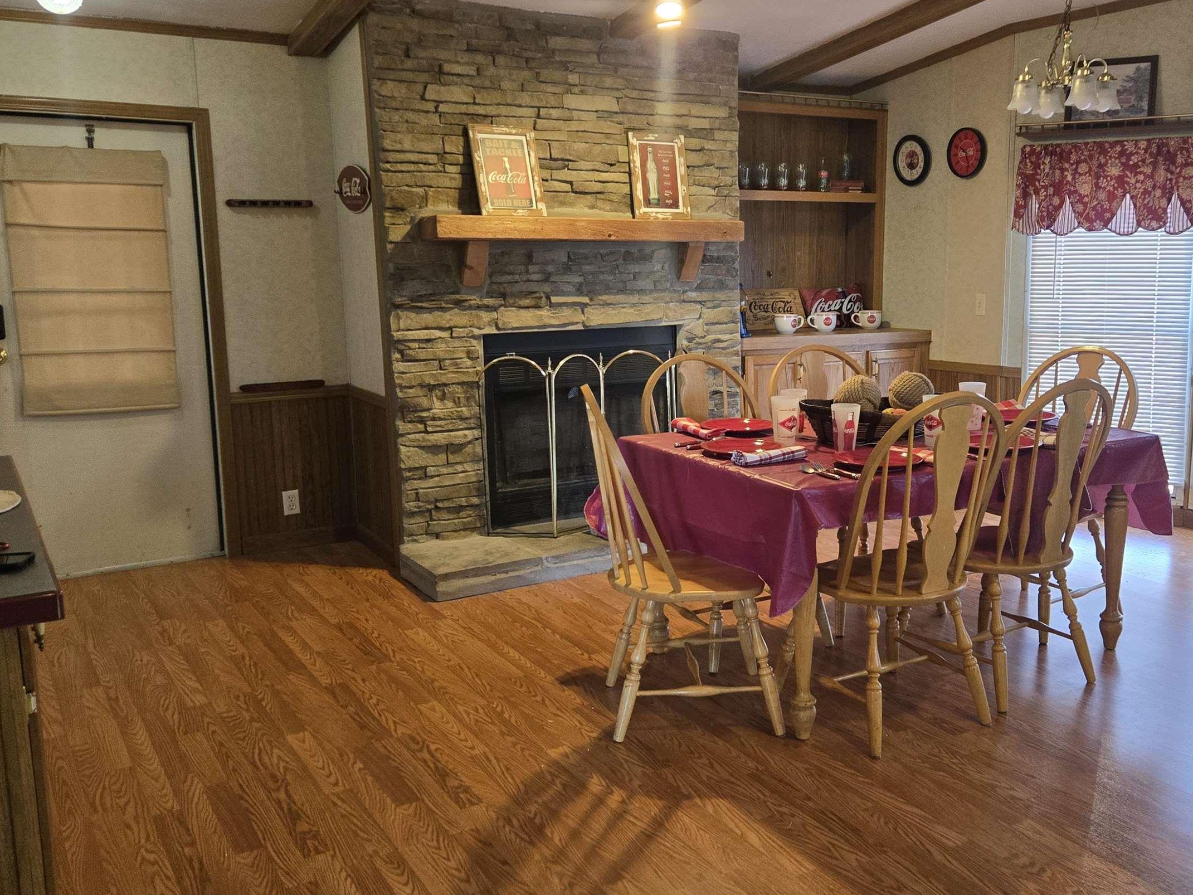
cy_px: 425
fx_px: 1137
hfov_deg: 54.9
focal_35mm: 33
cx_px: 716
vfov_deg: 42.9
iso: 320
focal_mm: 5.4
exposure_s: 1/120
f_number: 1.8
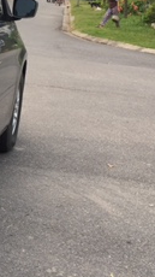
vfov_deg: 24.2
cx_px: -84
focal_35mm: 88
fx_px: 644
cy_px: 117
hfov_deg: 12.9
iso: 25
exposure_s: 1/411
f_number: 2.2
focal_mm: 4.15
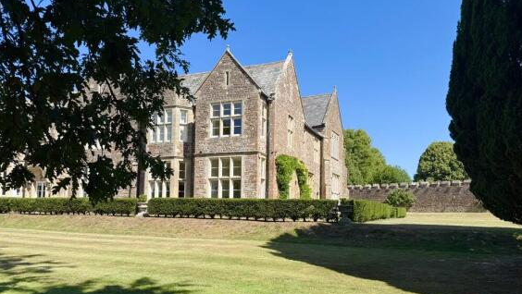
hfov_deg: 69.8
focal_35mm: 27
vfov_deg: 42.6
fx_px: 374
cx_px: 268
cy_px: 184
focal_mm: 6.76
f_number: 1.78
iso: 80
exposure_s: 1/3145
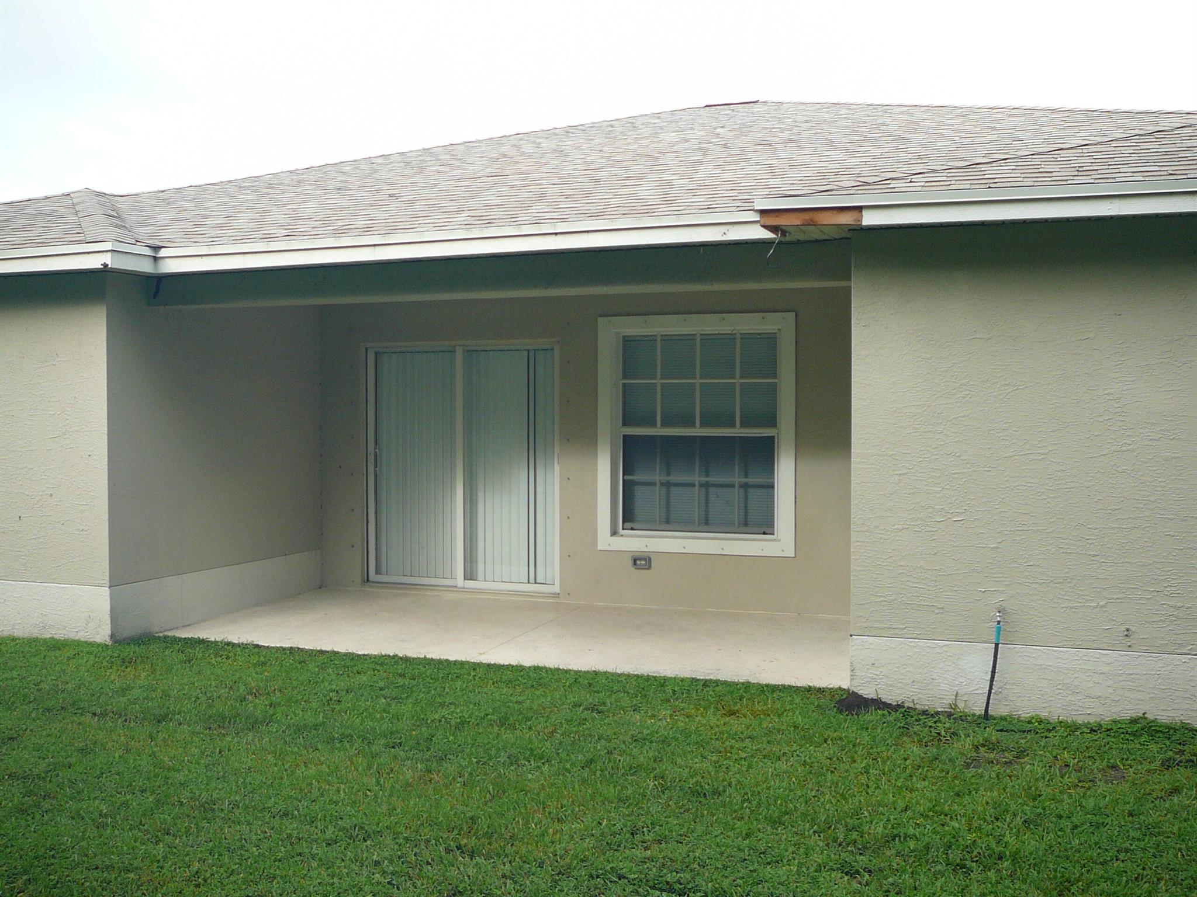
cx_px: 598
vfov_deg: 40.7
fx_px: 1210
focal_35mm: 35
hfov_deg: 52.6
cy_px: 448
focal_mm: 5.2
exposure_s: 1/250
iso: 80
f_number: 2.8
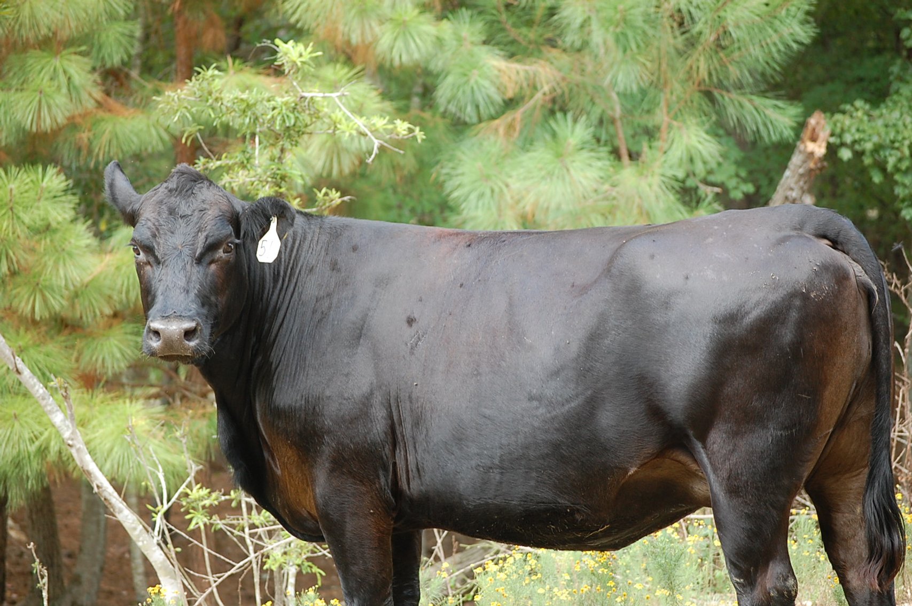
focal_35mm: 135
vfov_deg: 10.1
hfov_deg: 15.2
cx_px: 456
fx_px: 3417
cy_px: 303
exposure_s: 1/125
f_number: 4.5
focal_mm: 90
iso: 400
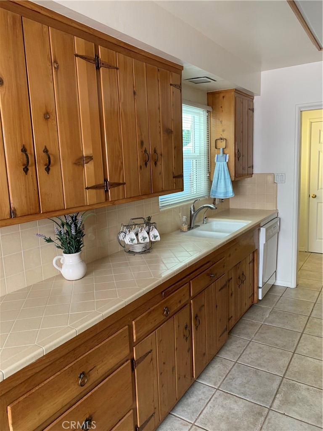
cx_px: 162
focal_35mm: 26
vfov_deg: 67.3
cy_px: 216
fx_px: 323
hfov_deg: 53.1
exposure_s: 1/60
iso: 100
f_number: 1.8
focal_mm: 4.25
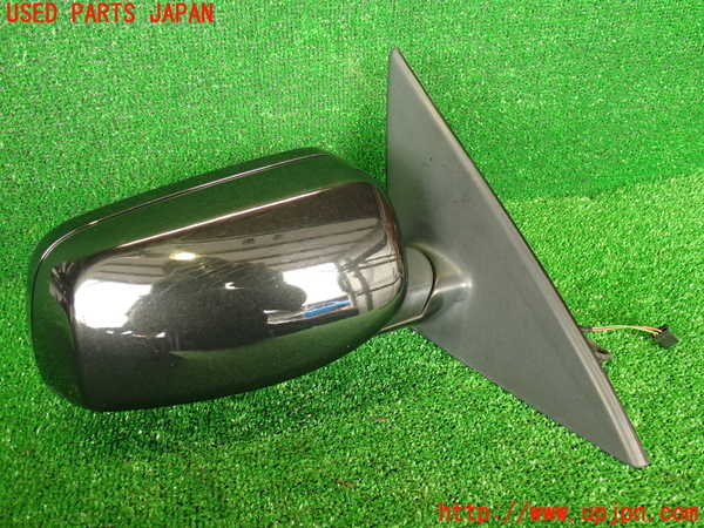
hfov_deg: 56.8
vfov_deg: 44.2
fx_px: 651
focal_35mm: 32
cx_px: 352
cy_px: 264
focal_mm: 5.79
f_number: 2.4
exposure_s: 1/30
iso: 250
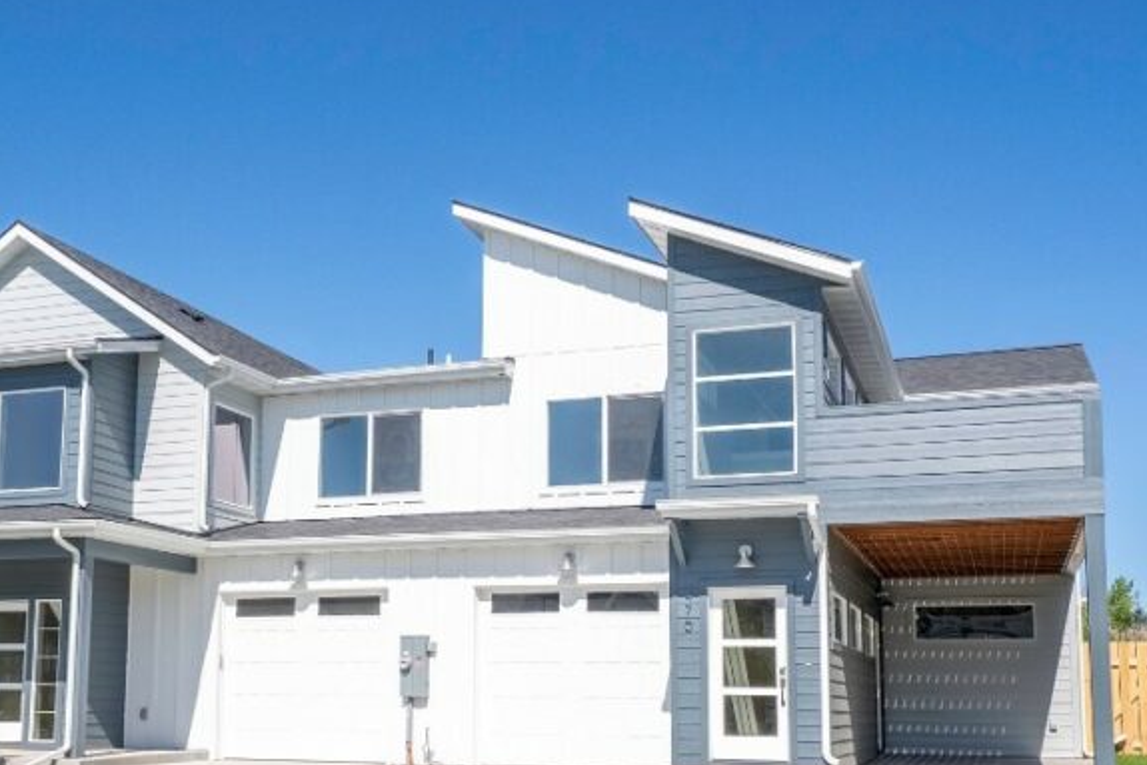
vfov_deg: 32.2
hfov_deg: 46.9
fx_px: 1312
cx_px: 446
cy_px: 528
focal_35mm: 41
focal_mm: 23.1
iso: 800
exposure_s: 1/8000
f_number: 8
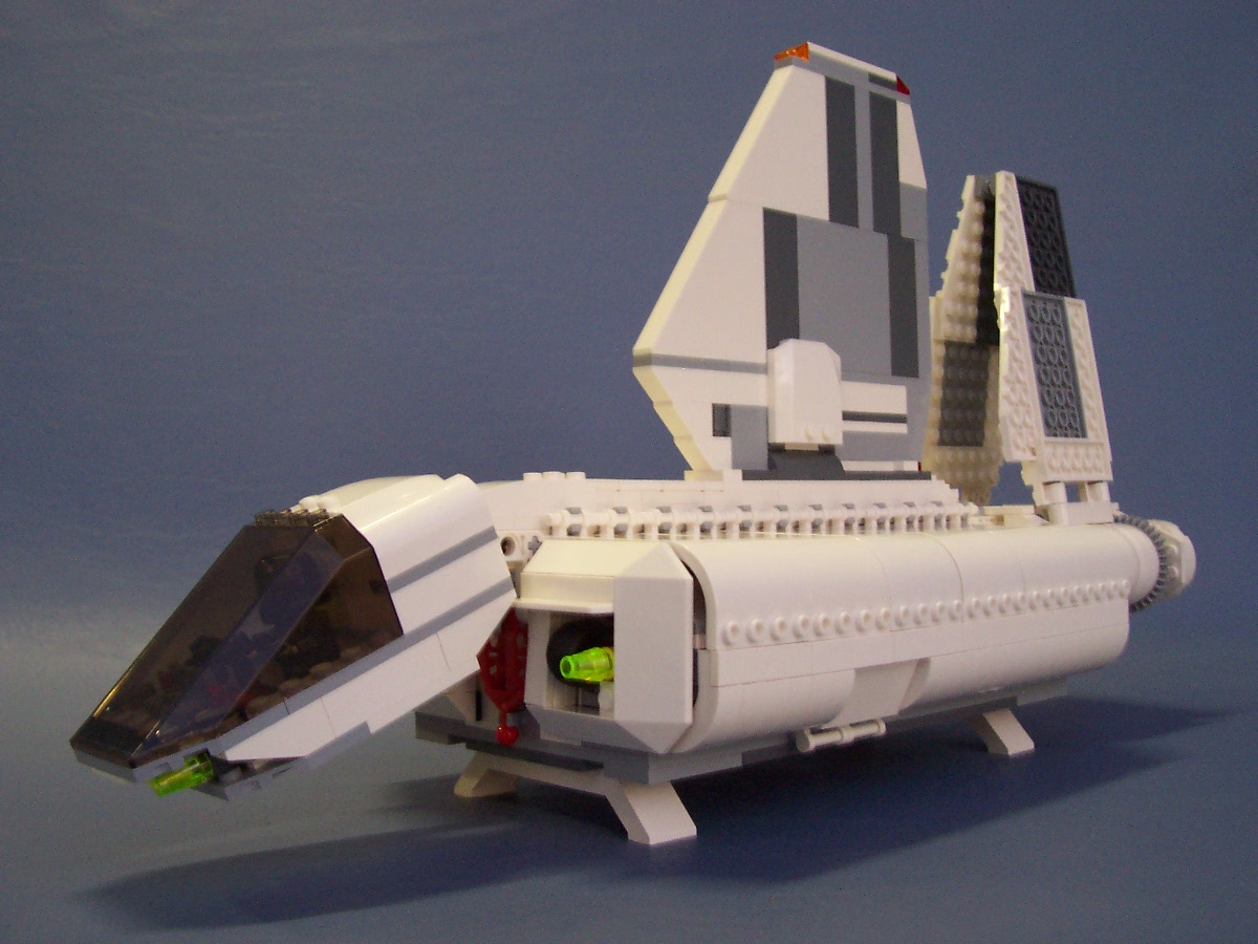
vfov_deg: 38.7
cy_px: 472
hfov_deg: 50.1
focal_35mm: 37
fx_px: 1345
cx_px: 629
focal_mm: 5.6
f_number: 2.8
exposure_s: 1/8
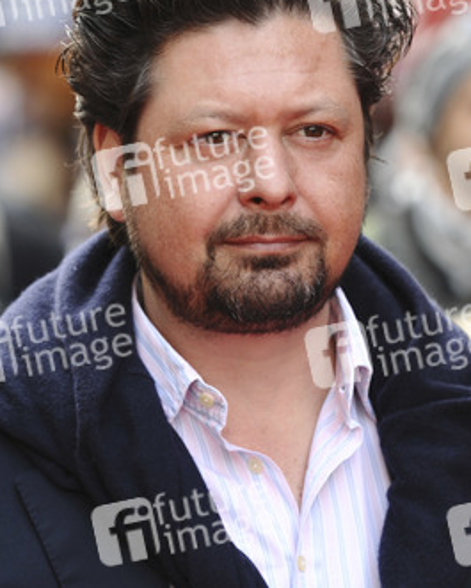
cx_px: 236
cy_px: 258
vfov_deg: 10.8
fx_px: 3110
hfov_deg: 8.7
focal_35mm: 179
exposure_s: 1/250
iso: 320
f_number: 4
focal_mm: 105
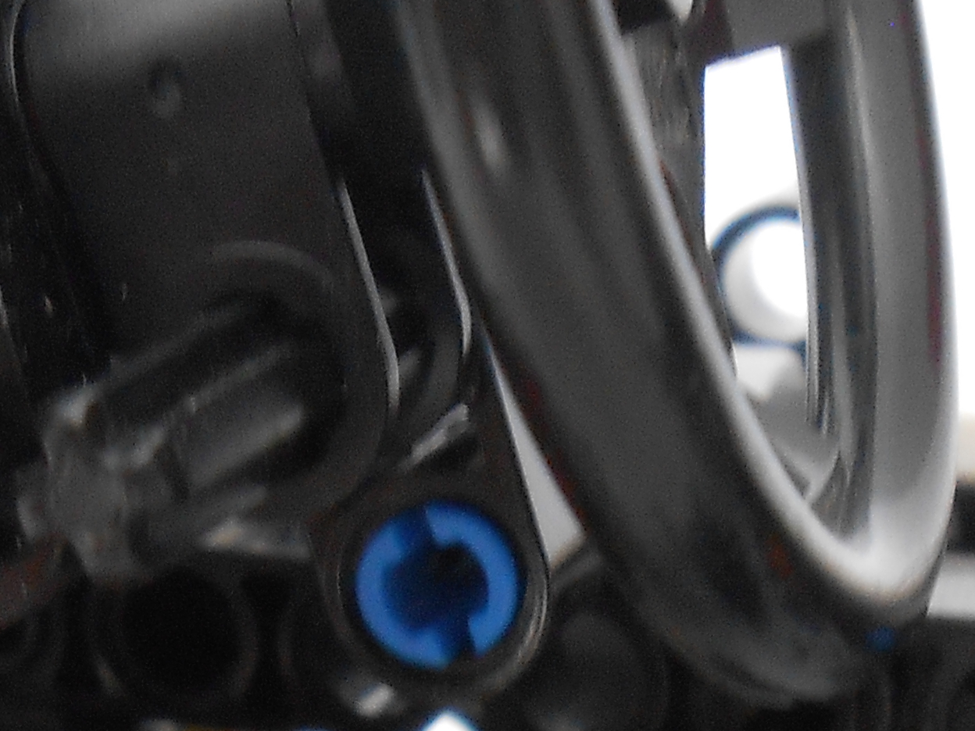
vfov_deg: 14.0
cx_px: 275
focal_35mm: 96
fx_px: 2704
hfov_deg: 20.3
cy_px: 1241
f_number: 3.5
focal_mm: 4.6
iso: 250
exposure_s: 1/30
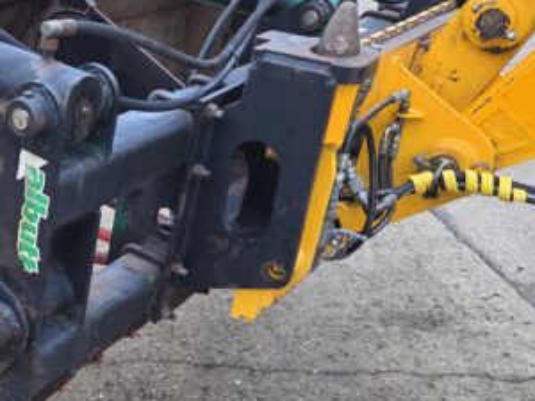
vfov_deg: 29.1
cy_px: 310
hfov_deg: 37.1
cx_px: 86
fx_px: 757
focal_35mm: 49
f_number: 1.8
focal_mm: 5.4
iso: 400
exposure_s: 1/100
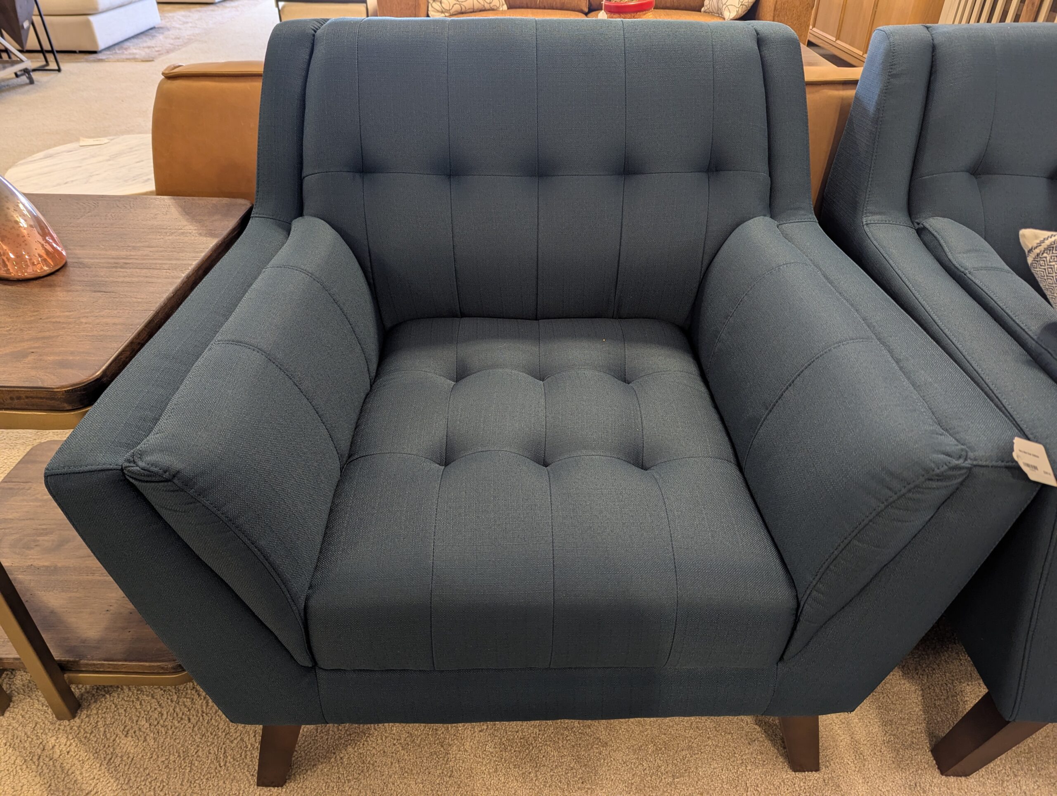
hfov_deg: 71.5
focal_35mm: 24
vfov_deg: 56.9
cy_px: 398
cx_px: 528
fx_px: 734
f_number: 1.85
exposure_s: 1/24
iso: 137
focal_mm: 6.81
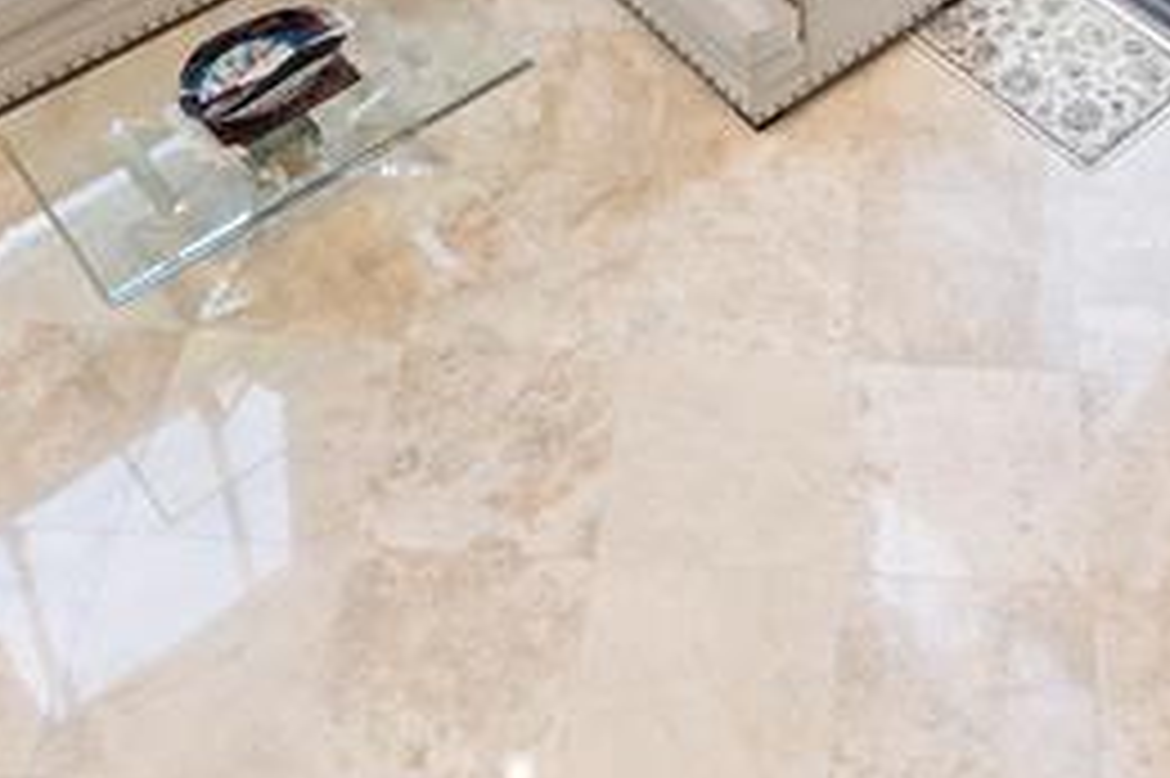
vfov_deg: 18.1
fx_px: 2046
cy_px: -522
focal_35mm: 63
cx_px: 756
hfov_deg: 31.7
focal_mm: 16
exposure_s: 1/20
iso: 320
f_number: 4.5
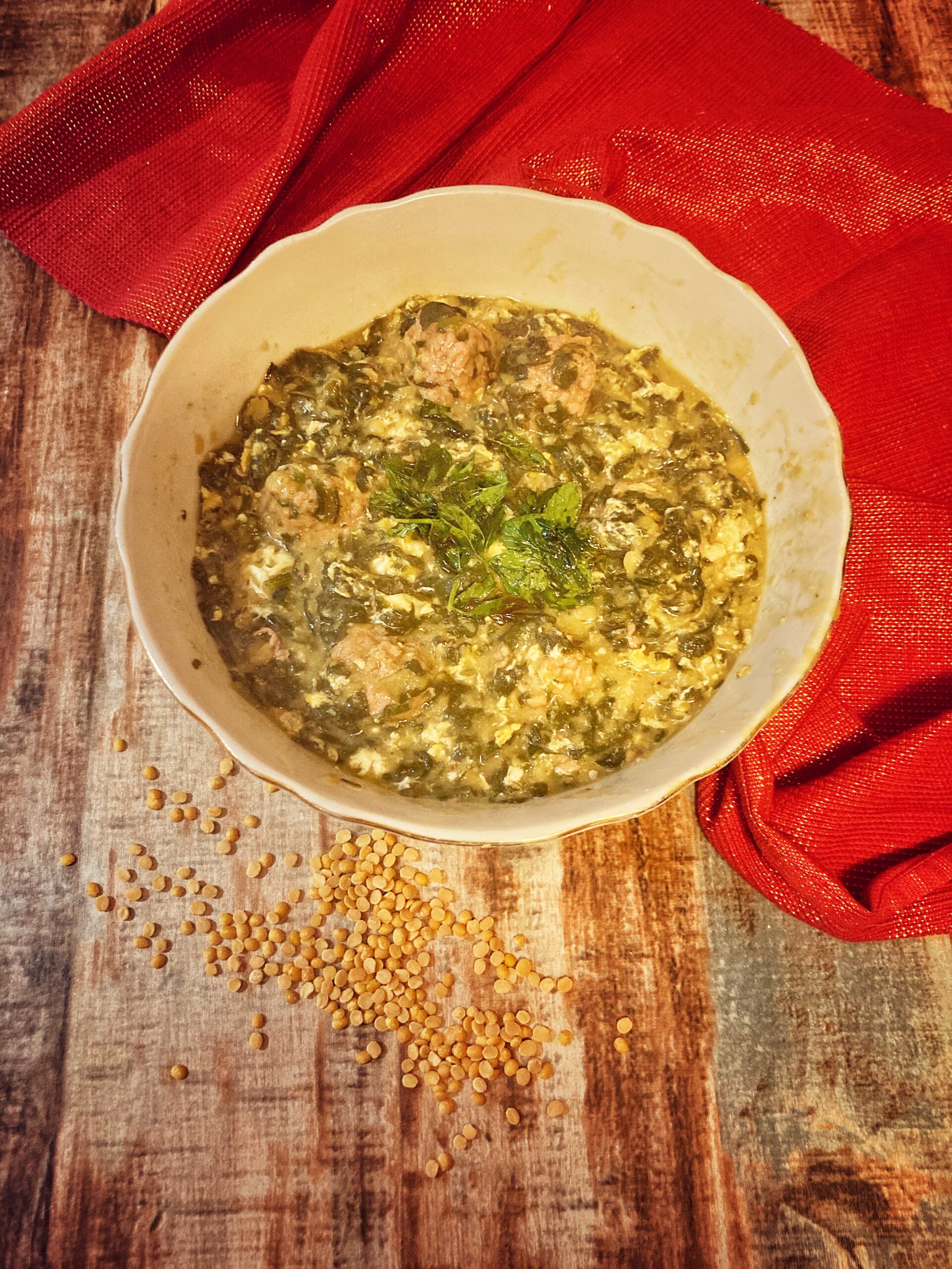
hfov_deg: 49.7
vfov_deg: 63.4
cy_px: 634
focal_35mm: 28
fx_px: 1027
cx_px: 476
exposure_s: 1/25
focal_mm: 3.99
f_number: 1.8
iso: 400
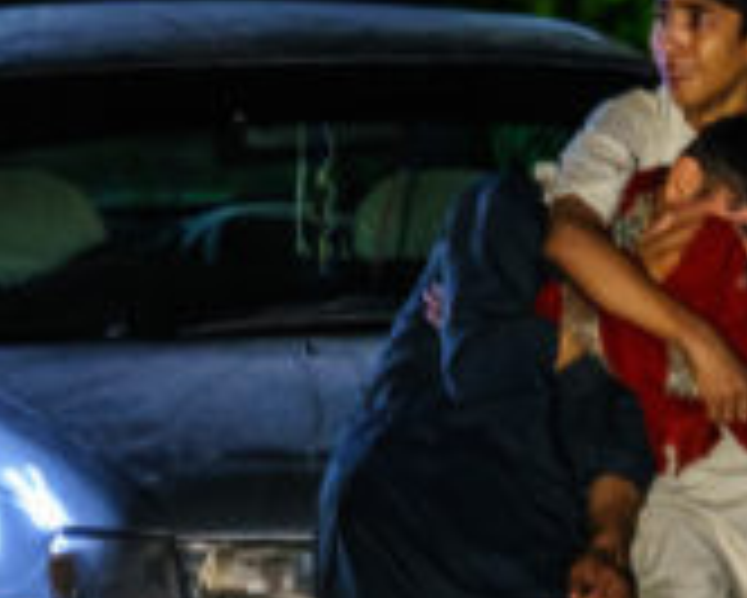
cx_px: 340
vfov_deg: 3.4
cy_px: 434
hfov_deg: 4.2
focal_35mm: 462
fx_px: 10220
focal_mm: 192
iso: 6400
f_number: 5.6
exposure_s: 1/15
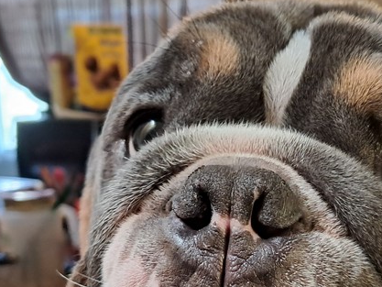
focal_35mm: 66
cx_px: 230
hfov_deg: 29.3
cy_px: 287
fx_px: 729
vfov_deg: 21.5
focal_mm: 4
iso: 500
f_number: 1.8
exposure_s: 1/50
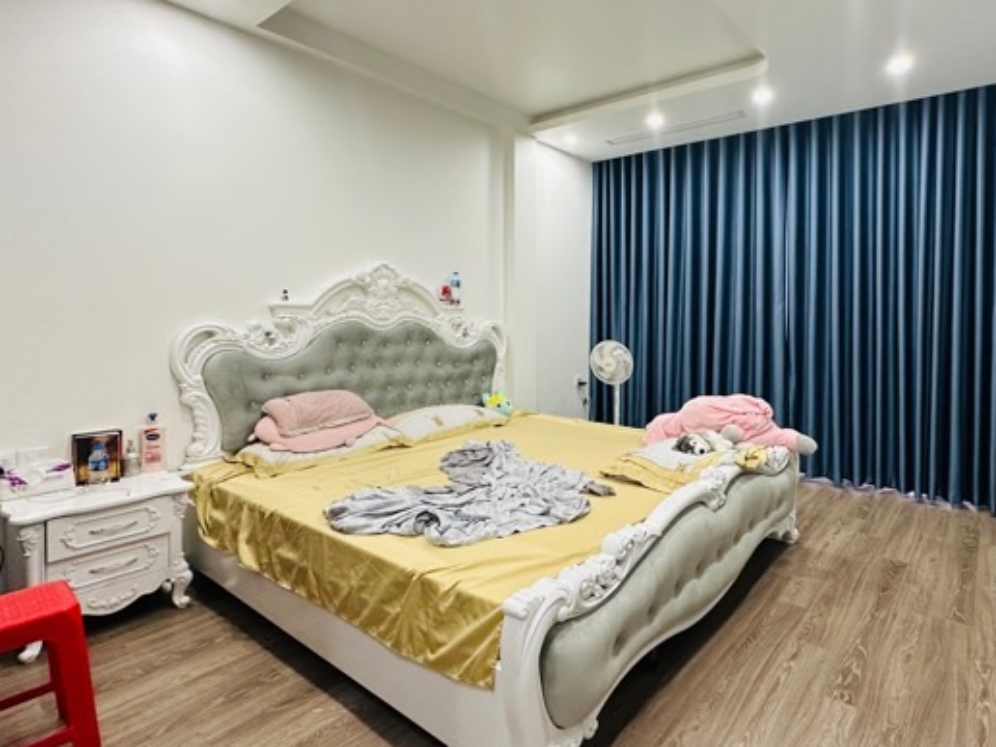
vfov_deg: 68.4
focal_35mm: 19
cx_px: 631
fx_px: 547
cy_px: 329
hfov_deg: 82.8
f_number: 2.2
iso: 200
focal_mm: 2.22
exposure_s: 1/50
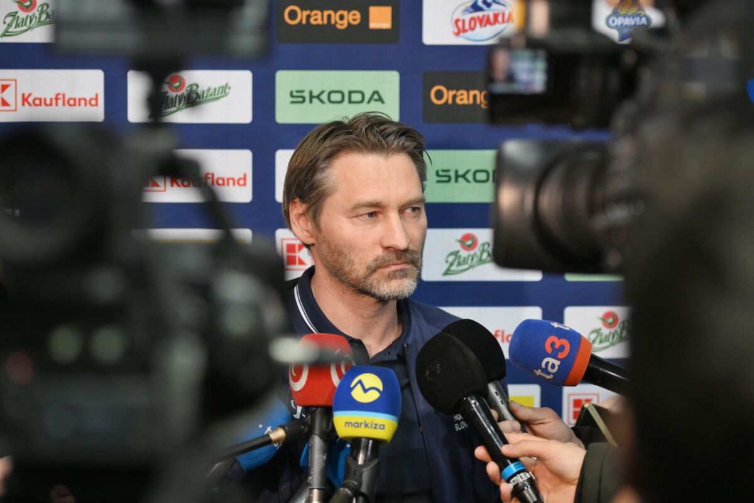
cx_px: 377
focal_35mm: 85
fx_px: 1780
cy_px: 252
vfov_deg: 16.1
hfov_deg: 23.9
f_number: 2.8
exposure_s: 1/800
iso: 2500
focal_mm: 85
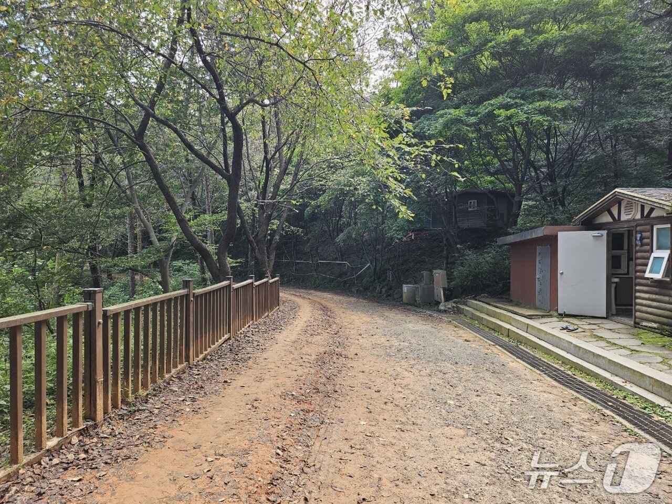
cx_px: 336
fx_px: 446
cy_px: 252
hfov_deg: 73.9
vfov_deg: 58.9
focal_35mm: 23
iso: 32
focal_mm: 5.4
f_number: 1.8
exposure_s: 1/180
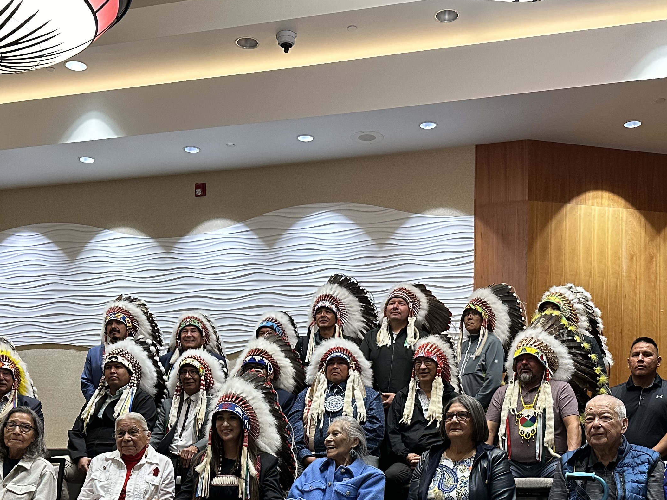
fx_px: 886
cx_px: 341
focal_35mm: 46
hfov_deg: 41.2
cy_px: 440
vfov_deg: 30.3
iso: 400
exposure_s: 1/60
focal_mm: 6.86
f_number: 1.78
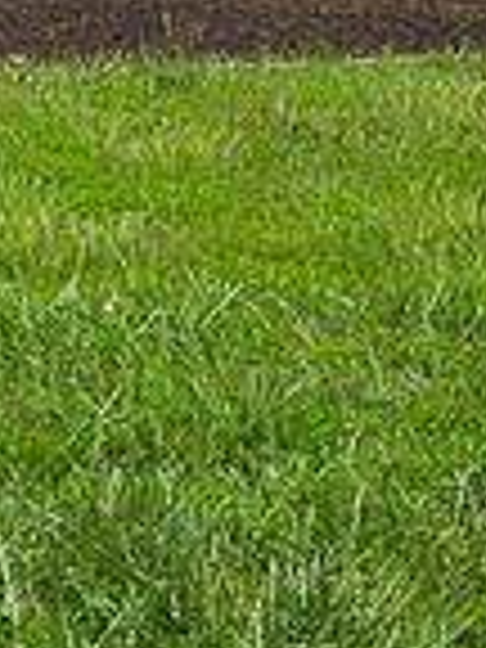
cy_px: -292
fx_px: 3239
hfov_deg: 8.4
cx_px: -171
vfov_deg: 11.0
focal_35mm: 173
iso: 25
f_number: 1.8
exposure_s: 1/4032
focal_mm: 5.4
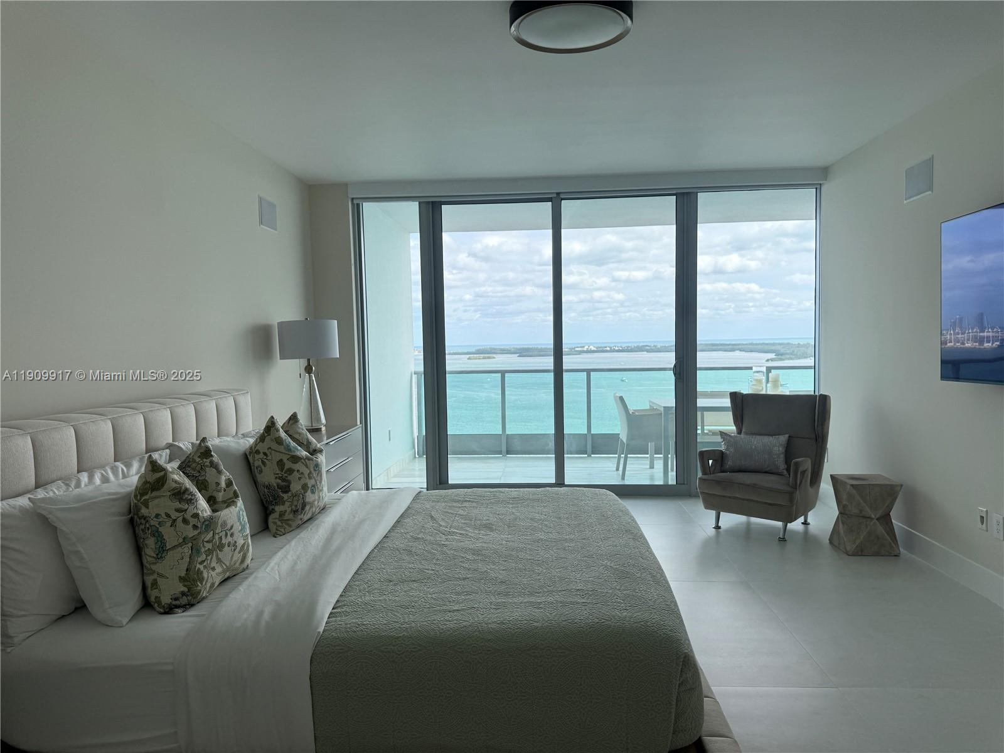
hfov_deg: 71.6
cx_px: 502
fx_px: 696
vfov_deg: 56.8
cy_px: 376
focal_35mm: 24
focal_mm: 6.76
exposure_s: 1/1410
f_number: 1.78
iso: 80
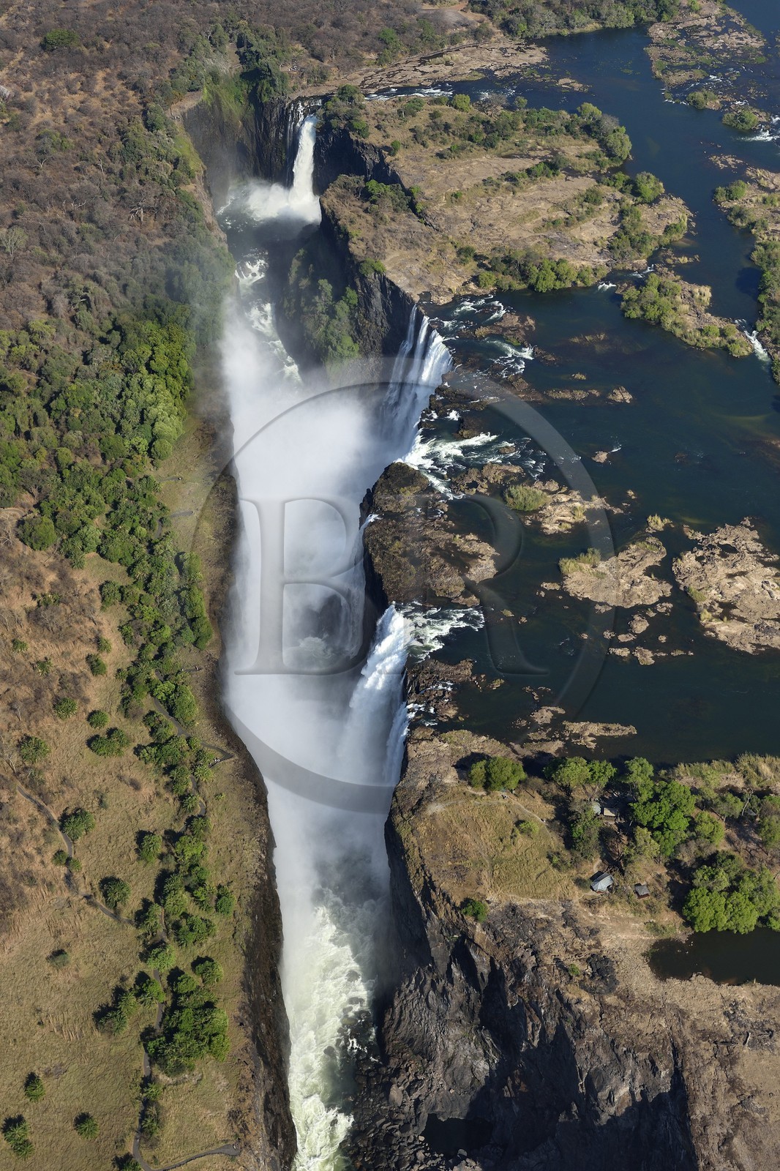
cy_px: 586
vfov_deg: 38.2
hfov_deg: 26.0
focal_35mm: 52
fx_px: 1691
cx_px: 390
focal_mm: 52
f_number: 7.1
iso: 400
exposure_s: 1/1000
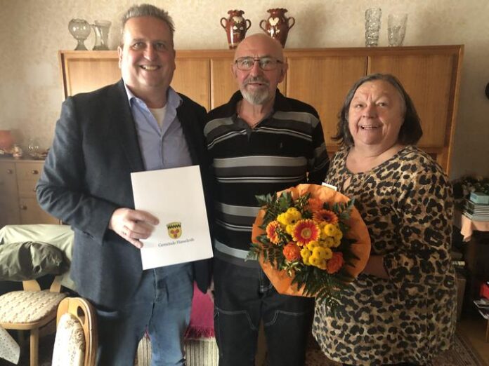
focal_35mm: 28
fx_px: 396
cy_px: 183
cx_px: 244
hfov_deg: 63.4
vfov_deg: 49.7
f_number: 1.8
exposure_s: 1/5
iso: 80
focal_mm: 3.99
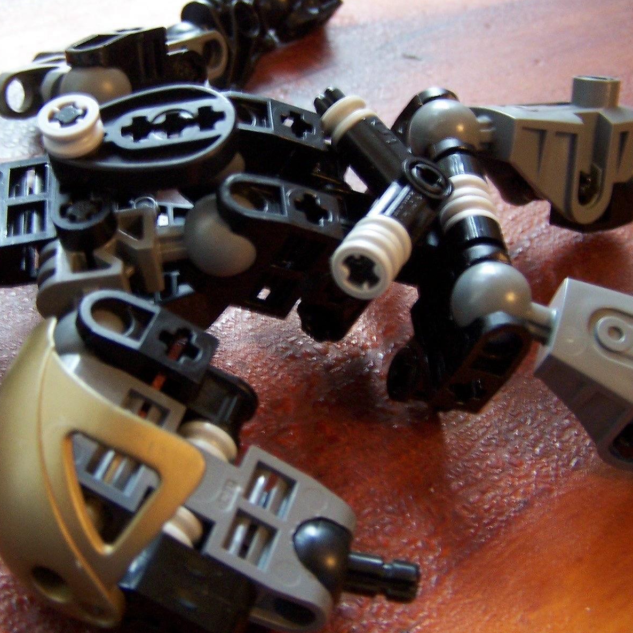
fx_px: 1200
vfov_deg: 29.5
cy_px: 288
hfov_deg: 29.5
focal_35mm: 58
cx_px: 283
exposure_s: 1/8
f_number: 2.8
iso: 140
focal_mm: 6.3
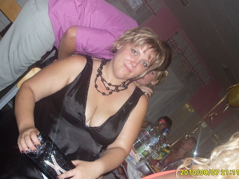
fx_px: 297
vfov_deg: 33.6
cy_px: 91
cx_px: 121
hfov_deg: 43.8
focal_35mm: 43
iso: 100
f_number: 2.8
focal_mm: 6.3
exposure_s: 1/45
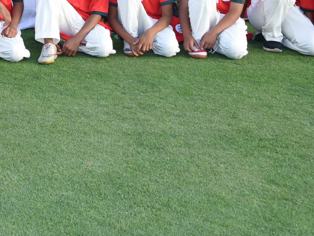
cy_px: -118
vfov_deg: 12.4
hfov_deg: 16.4
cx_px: -86
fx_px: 1034
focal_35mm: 114
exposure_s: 1/200
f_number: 10
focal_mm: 35
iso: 800
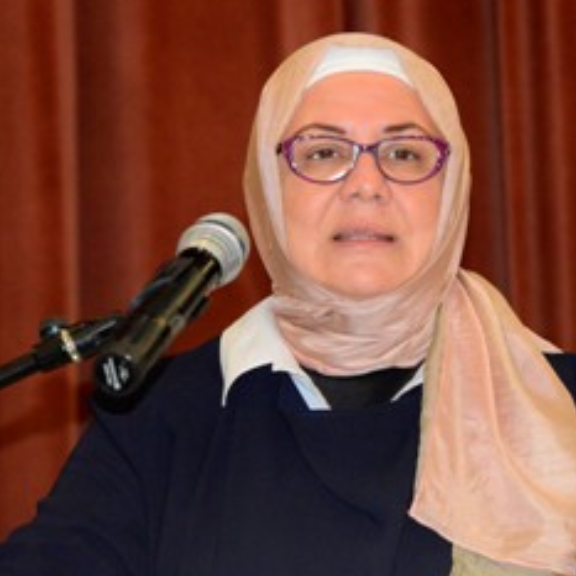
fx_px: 6156
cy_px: 253
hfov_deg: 5.4
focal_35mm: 327
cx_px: 452
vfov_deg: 5.4
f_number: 8
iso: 6400
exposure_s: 1/60
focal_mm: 200
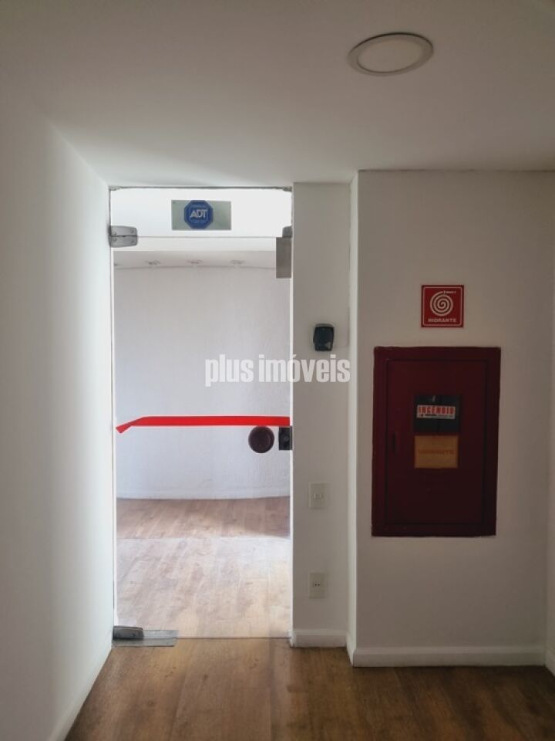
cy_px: 370
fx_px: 556
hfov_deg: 53.1
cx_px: 278
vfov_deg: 67.3
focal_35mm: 26
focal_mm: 5.4
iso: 160
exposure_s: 1/120
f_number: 1.8
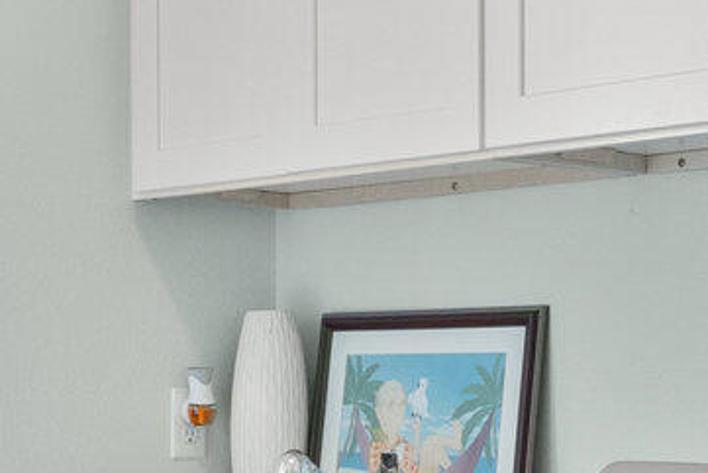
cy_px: 390
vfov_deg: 16.0
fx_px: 1672
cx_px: 424
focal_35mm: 85
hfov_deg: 23.9
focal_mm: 10
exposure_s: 1/2
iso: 800
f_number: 8
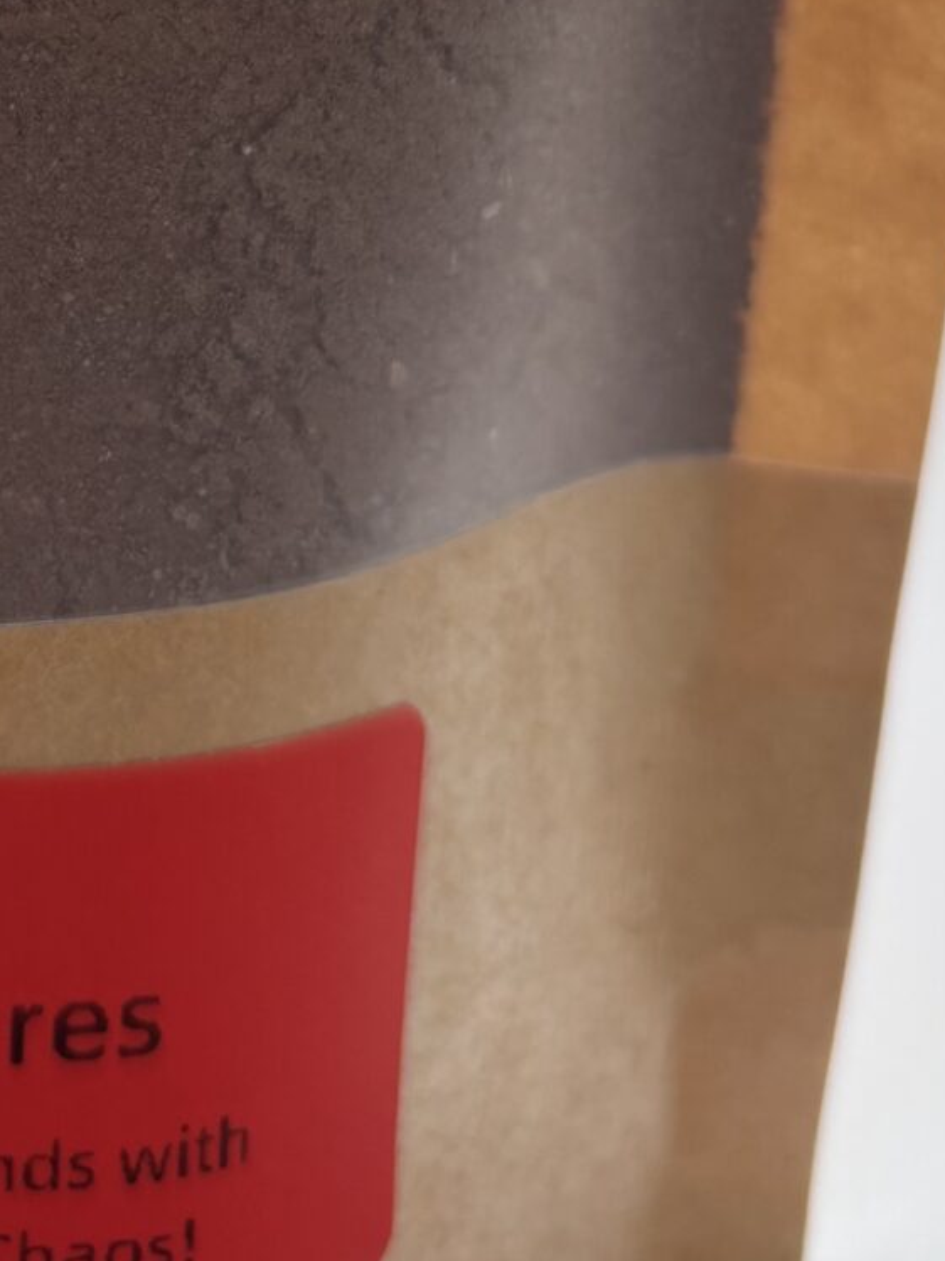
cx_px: -148
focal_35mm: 89
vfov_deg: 20.0
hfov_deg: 16.0
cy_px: -425
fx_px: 3240
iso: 40
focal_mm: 5.96
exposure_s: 1/218
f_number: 1.6
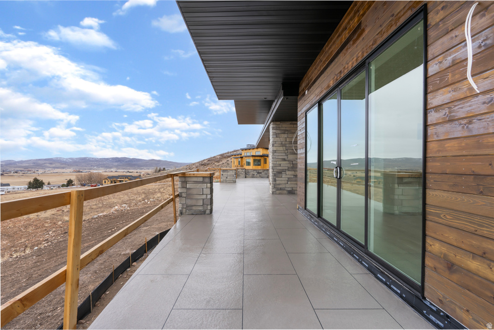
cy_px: 165
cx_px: 247
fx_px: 220
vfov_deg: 73.8
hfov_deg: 96.7
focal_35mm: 16
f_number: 9
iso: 250
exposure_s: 1/80
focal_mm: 16
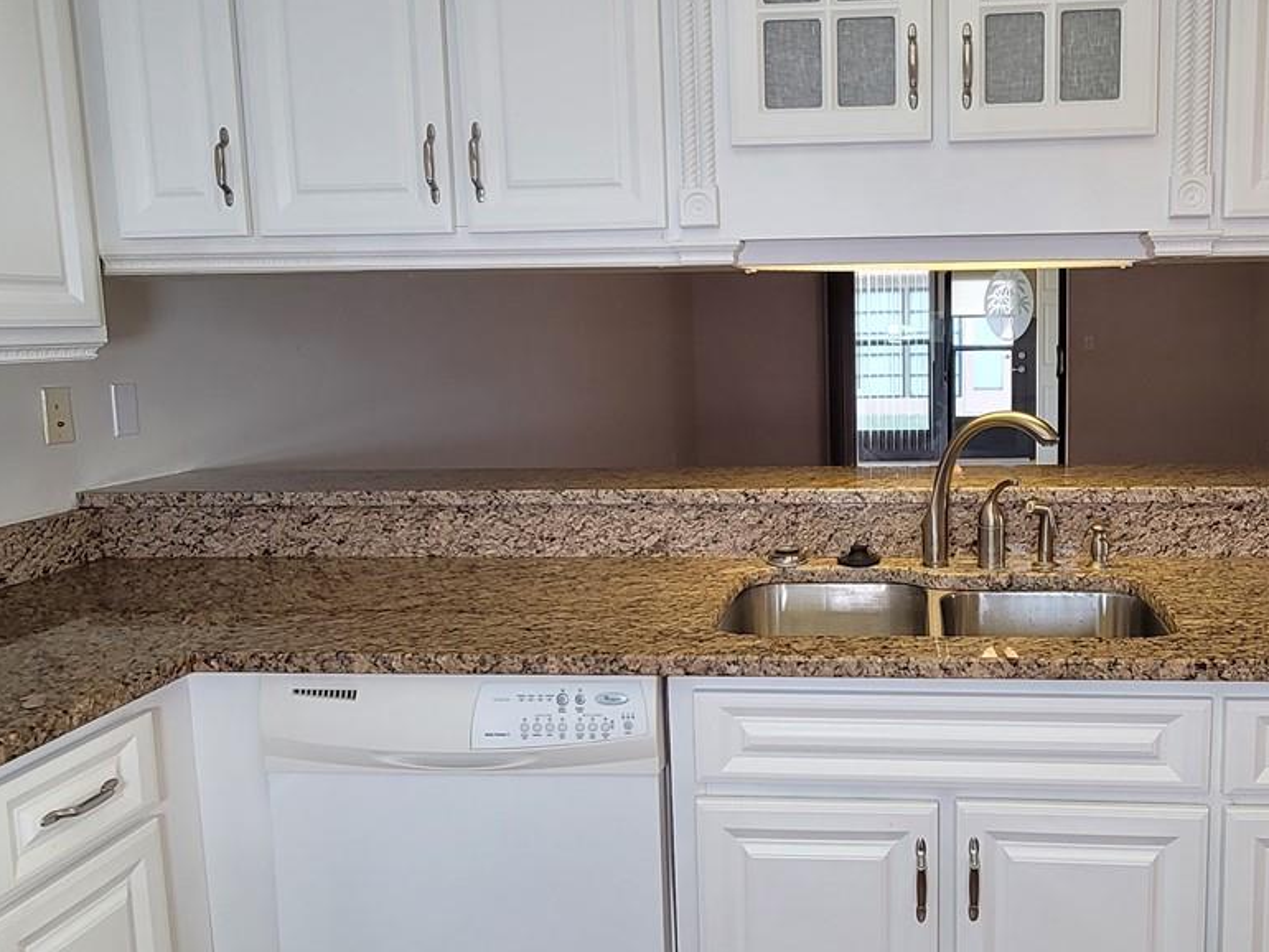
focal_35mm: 27
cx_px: 837
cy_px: 453
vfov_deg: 51.4
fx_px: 990
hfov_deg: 63.8
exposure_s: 1/60
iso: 125
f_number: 2.2
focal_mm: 2.2
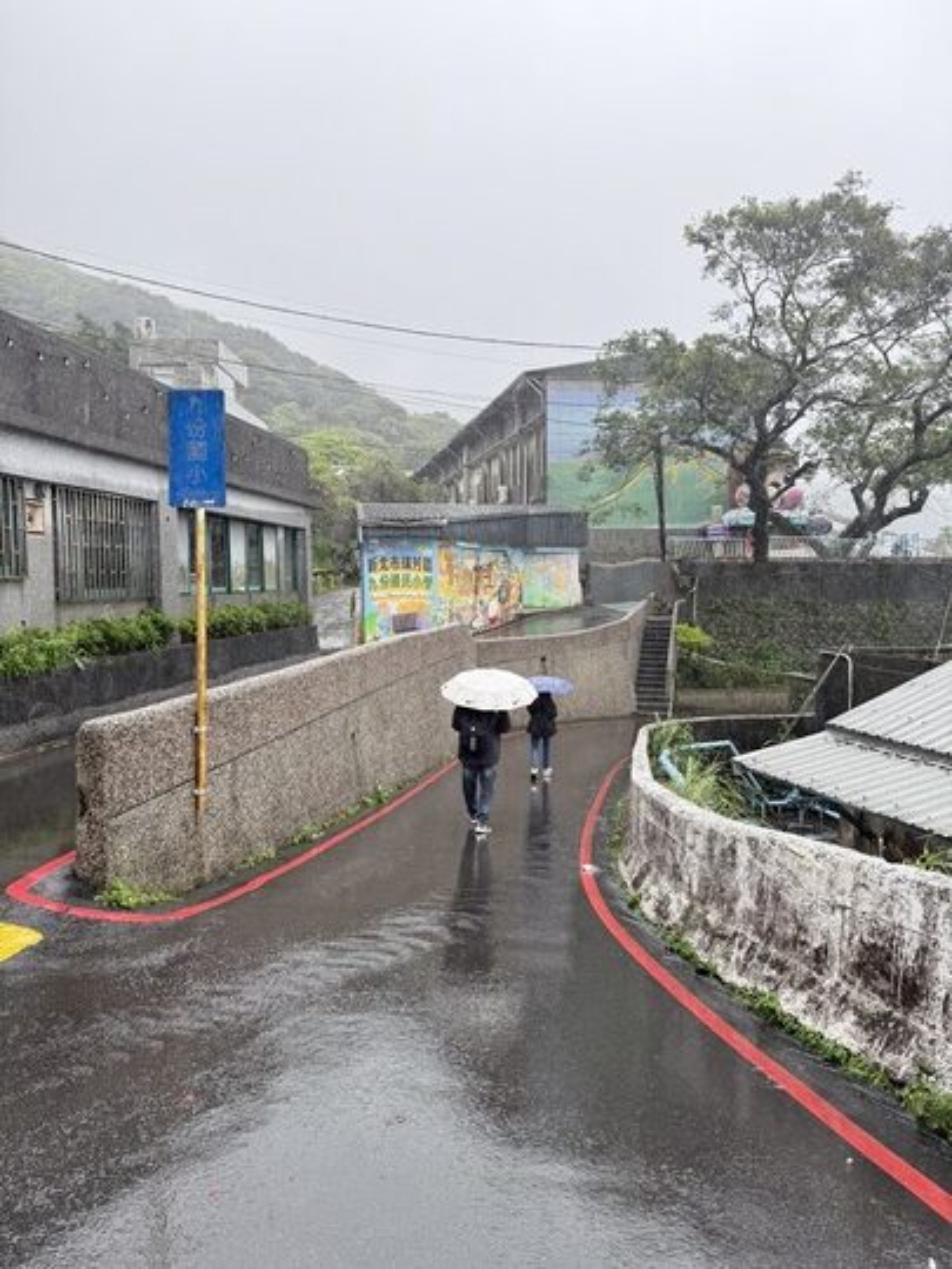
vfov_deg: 71.6
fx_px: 880
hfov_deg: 56.8
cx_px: 476
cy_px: 634
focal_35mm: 24
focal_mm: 6.76
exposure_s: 1/393
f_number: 1.78
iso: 100
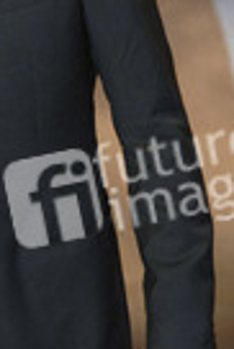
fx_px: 1930
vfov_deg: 10.3
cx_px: -95
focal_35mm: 198
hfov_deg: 6.9
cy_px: 59
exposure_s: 1/125
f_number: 5.6
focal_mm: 45
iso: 640
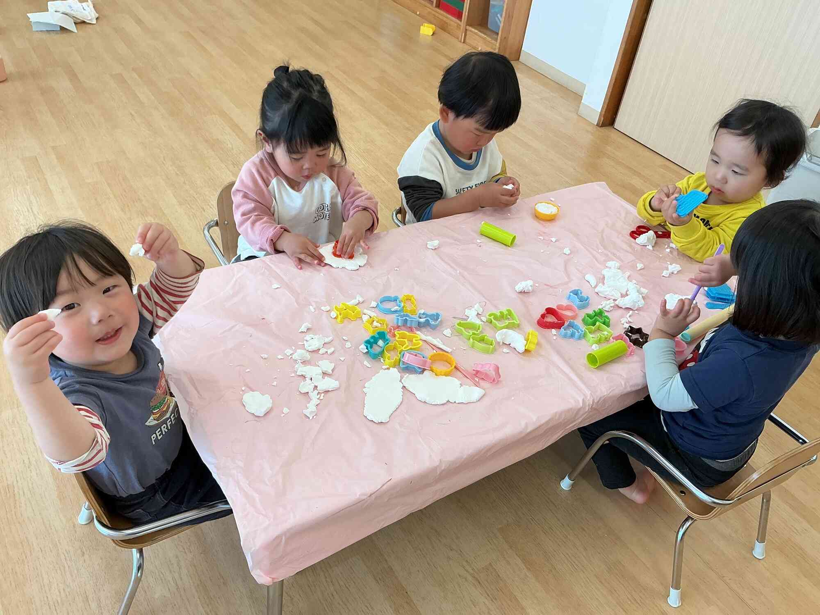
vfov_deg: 48.2
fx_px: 687
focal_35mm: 29
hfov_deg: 61.7
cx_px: 410
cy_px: 308
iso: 32
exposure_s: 1/120
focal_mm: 3
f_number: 1.8
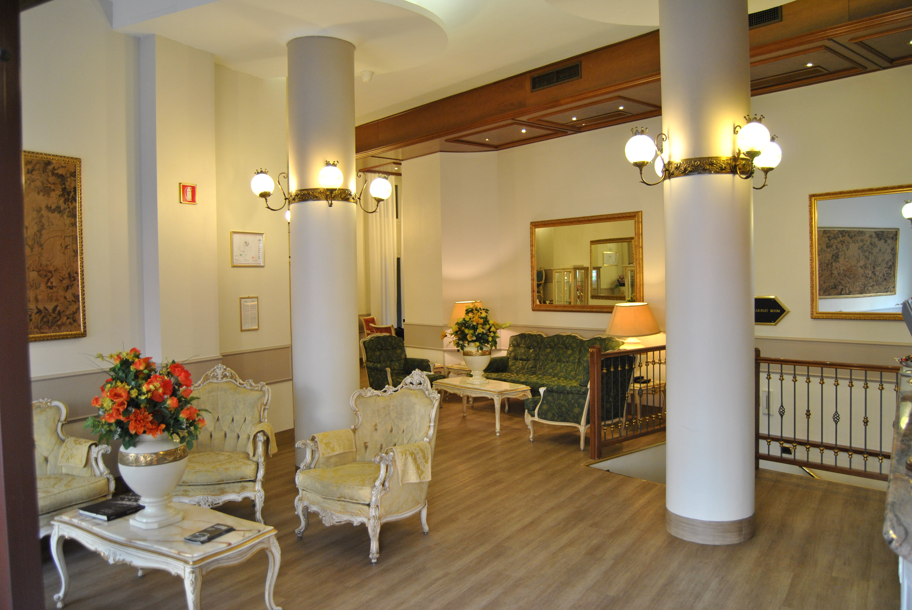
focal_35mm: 27
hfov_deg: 67.3
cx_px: 456
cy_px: 305
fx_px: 685
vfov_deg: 48.0
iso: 360
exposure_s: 1/30
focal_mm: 18
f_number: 3.5
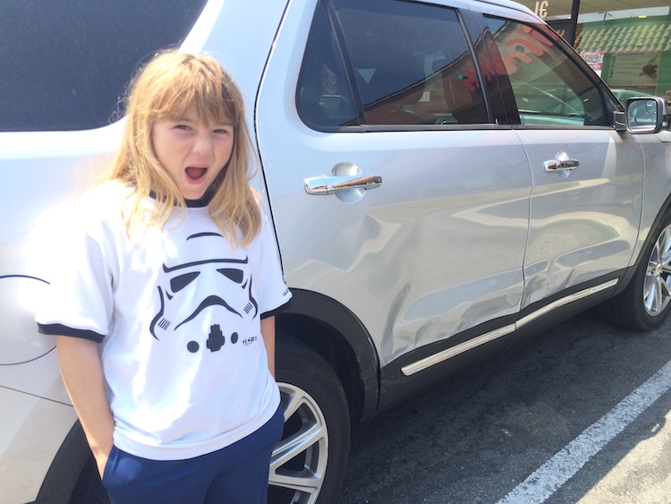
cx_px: 336
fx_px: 582
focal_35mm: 30
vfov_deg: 46.8
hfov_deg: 59.9
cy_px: 252
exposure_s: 1/483
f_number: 2.2
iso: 32
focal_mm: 4.12
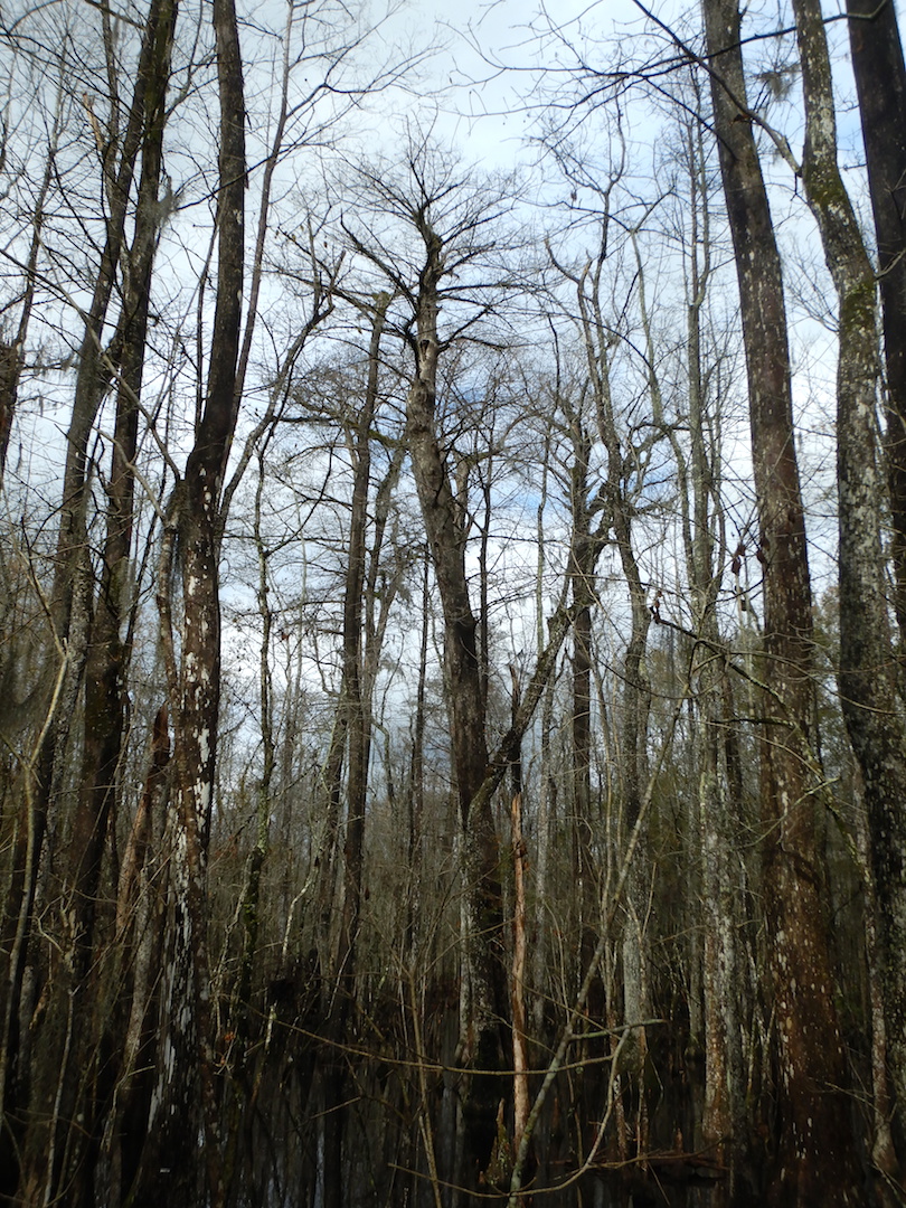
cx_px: 453
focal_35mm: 31
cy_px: 604
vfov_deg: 58.4
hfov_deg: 45.4
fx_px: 1082
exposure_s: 1/640
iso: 125
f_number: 4.2
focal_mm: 5.6
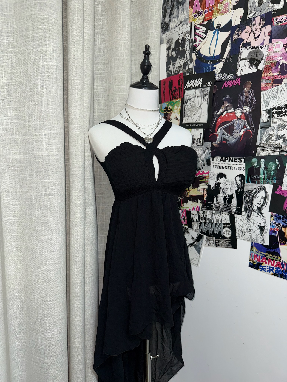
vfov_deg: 71.6
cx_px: 144
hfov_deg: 56.8
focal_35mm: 24
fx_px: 265
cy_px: 191
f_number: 1.78
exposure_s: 1/39
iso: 80
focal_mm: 6.76
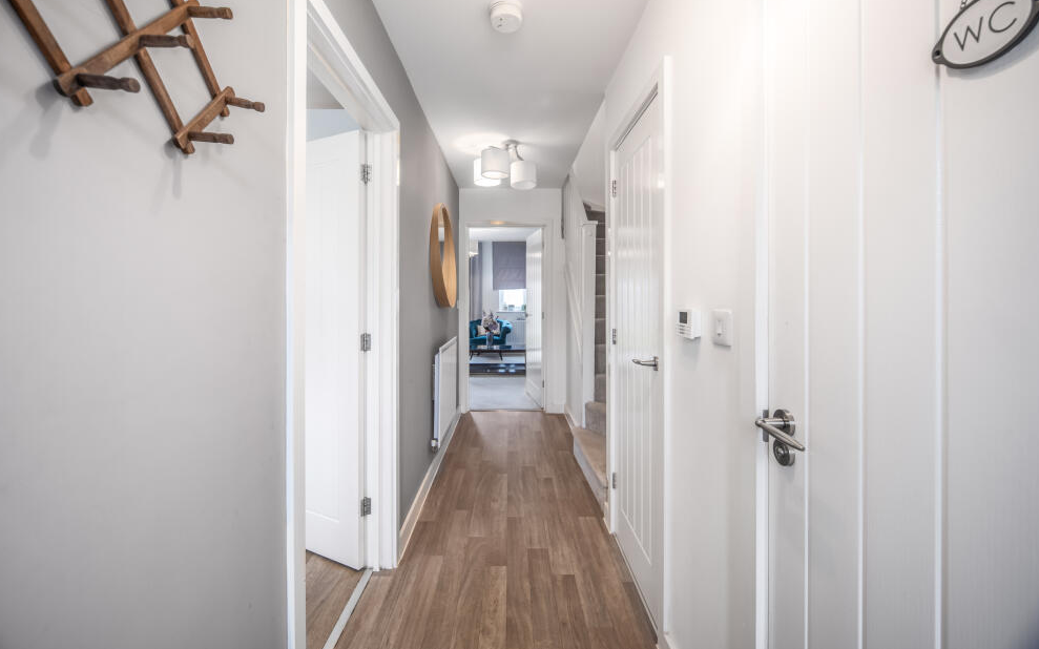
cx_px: 507
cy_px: 292
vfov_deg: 62.1
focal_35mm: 19
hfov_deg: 88.0
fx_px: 538
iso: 80
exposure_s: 1/2.5
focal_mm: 18
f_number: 5.6
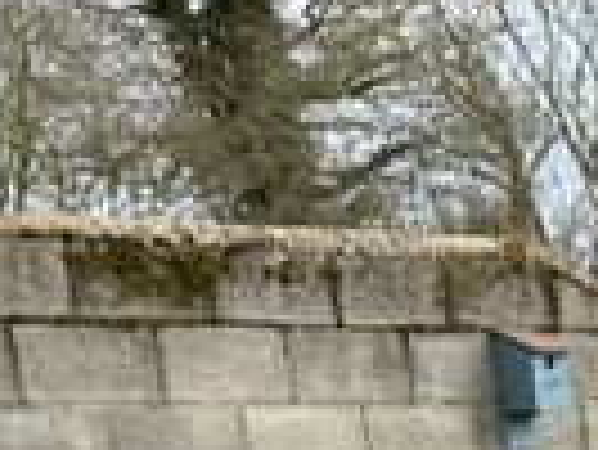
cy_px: 1251
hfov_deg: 10.9
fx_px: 2490
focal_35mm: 144
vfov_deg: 8.8
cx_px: 1560
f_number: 1.78
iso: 80
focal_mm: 6.86
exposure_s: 1/999
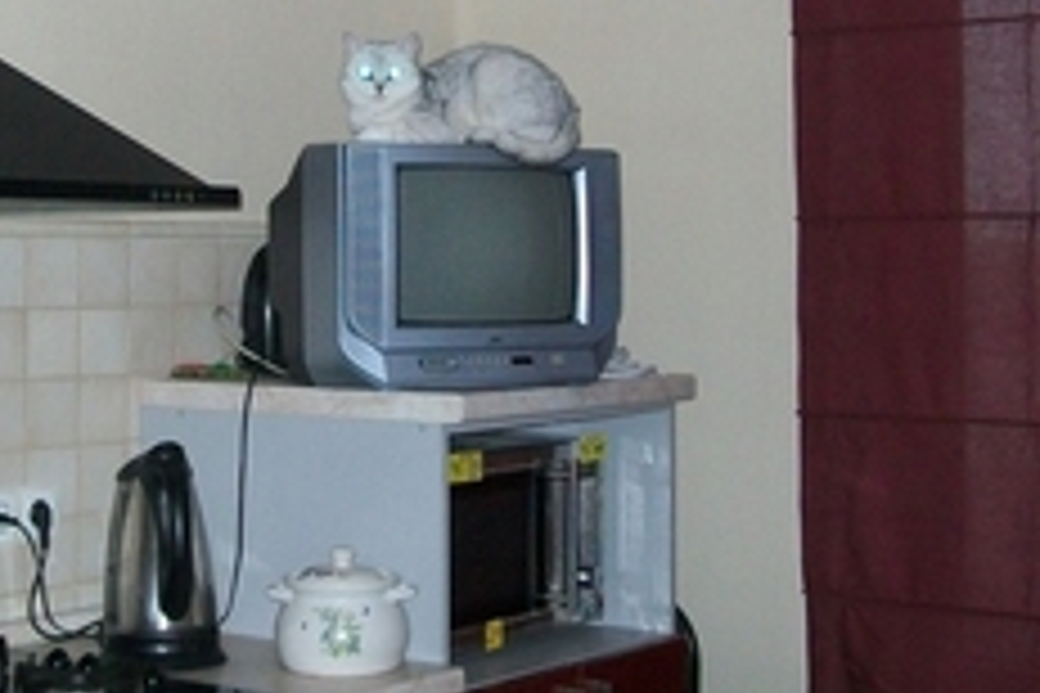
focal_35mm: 69
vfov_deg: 19.6
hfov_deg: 29.1
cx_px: 360
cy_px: 166
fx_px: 1993
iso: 160
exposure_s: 1/60
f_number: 2.7
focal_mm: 6.1
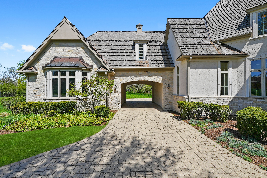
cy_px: 89
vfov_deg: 70.5
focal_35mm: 17
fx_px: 126
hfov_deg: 93.2
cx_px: 134
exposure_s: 1/640
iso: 80
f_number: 5
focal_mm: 17
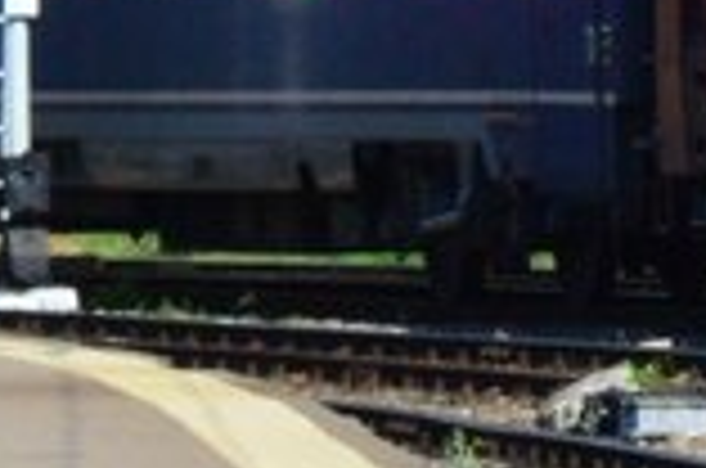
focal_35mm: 420
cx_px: 1628
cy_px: -241
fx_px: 8211
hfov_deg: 4.8
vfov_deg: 3.3
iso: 800
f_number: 13
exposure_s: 1/800
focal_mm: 55
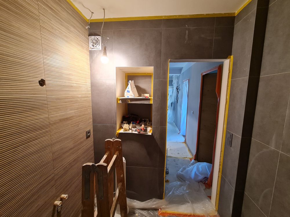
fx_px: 109
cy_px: 108
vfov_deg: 89.9
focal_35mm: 13
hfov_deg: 106.2
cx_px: 145
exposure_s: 1/50
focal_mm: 2.2
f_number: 2.2
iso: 250
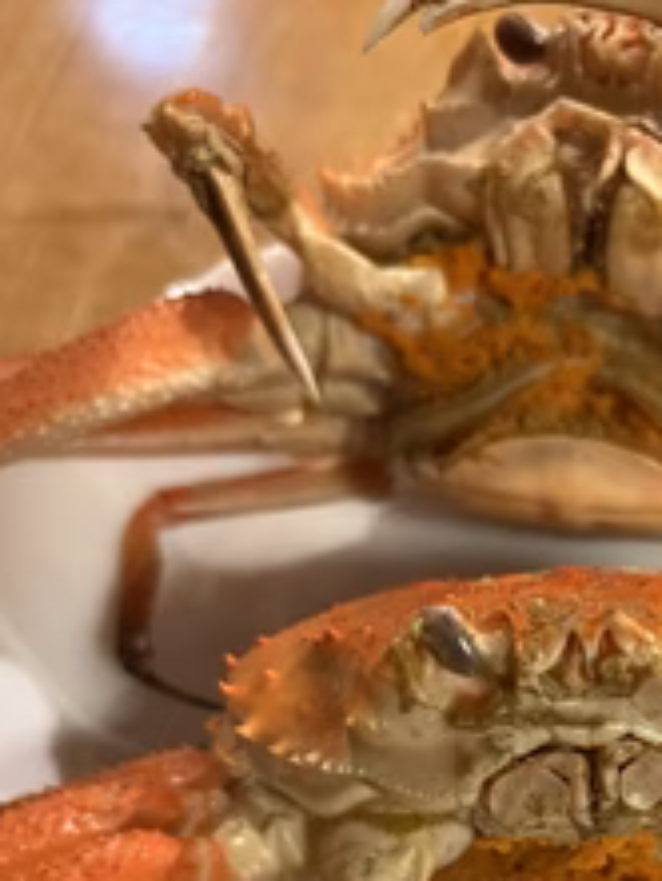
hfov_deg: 29.6
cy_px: 773
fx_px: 1197
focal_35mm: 47
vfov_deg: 38.0
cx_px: 594
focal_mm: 5.1
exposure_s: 1/50
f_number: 1.6
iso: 125
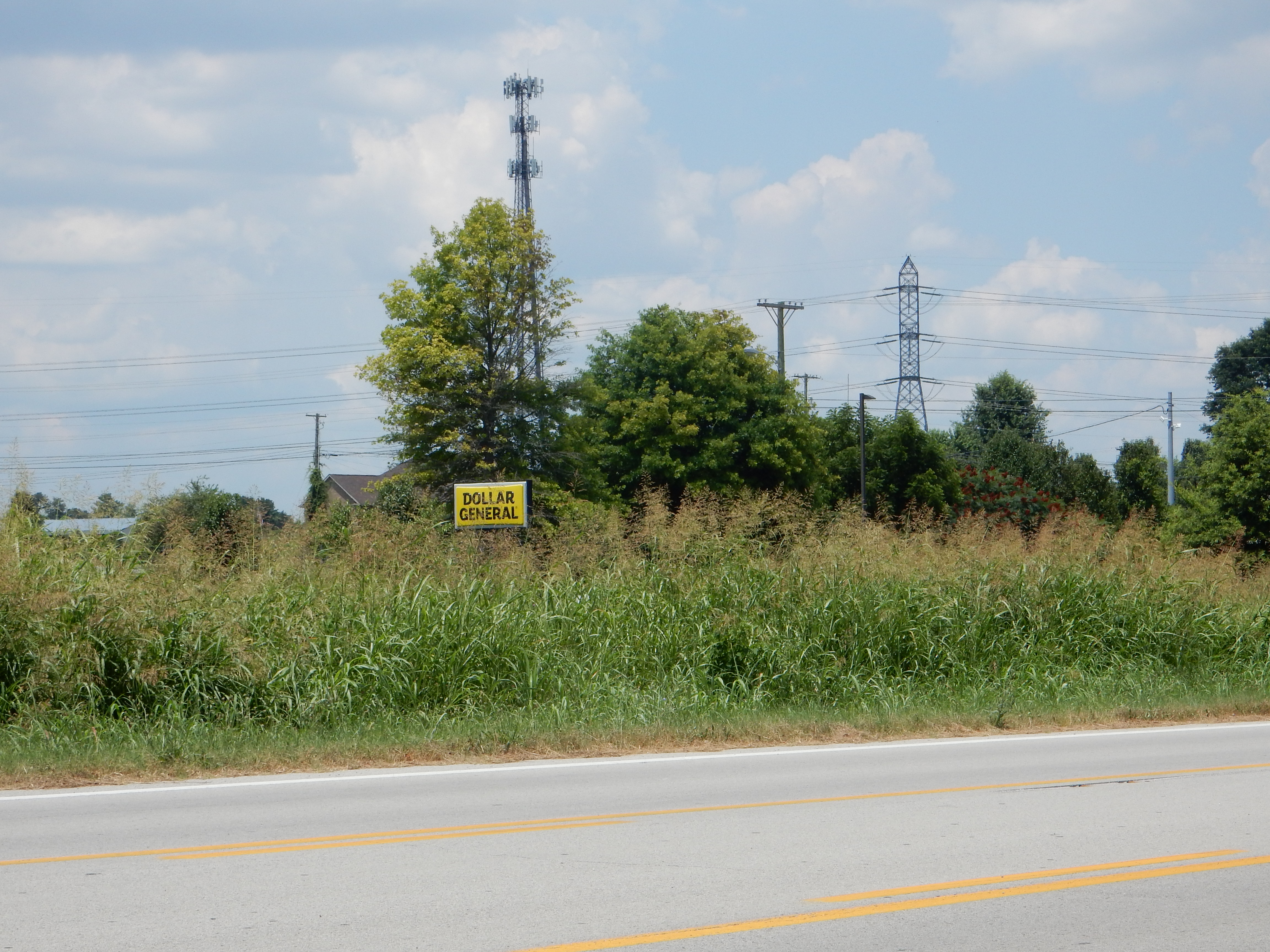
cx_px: 635
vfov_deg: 14.9
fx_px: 3632
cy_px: 476
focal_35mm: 99
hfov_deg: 19.8
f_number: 5.3
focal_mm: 17.6
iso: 125
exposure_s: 1/800
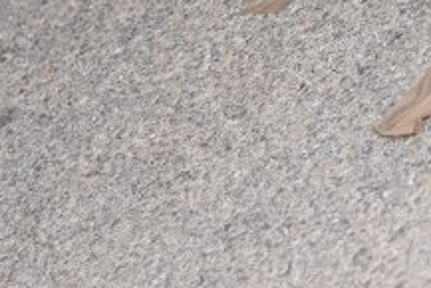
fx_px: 2432
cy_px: 117
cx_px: 471
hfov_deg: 10.0
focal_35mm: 203
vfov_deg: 6.8
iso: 180
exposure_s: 1/125
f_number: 5.6
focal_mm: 48
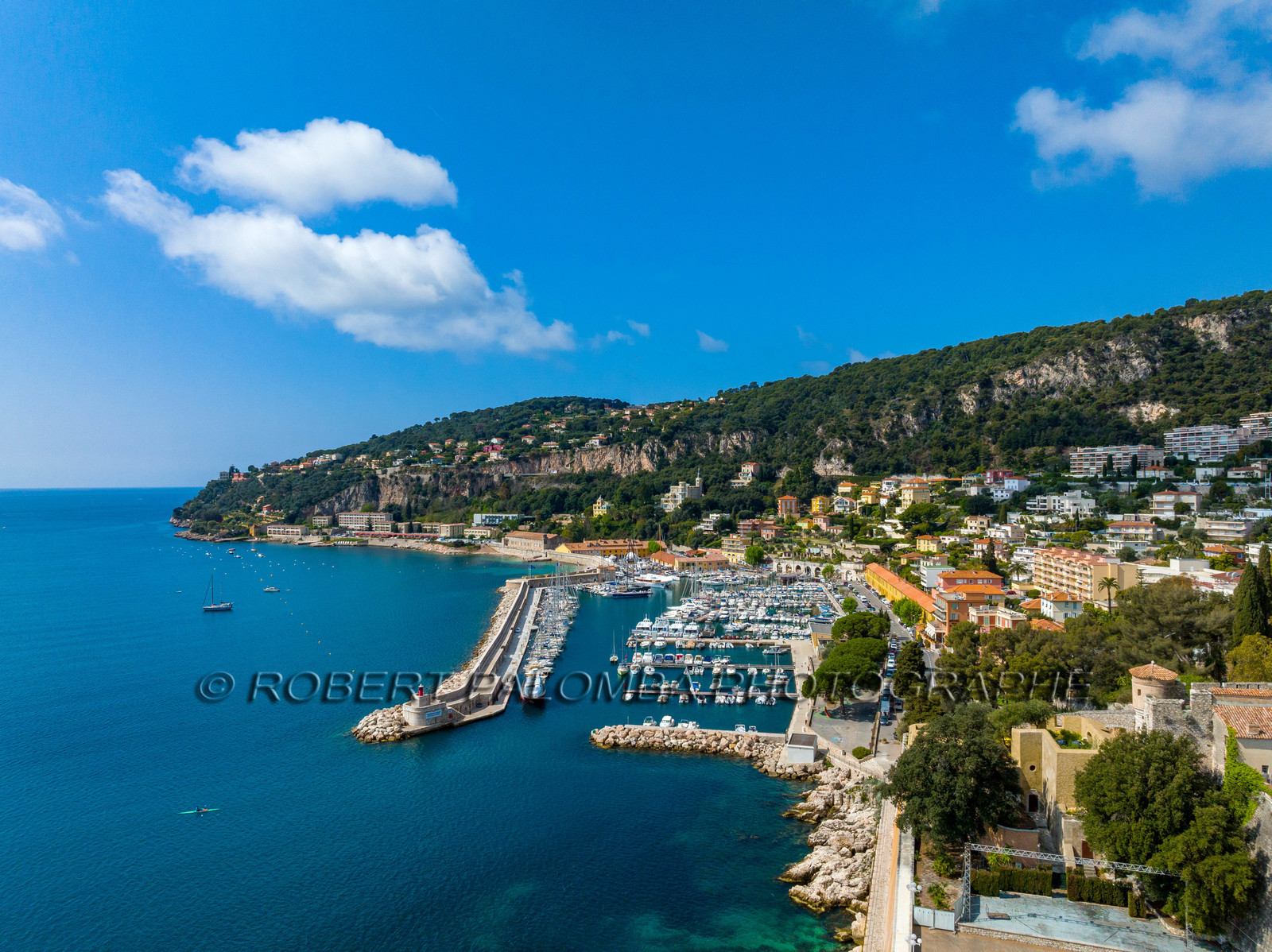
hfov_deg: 71.6
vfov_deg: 56.8
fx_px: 881
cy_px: 476
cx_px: 636
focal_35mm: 24
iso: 200
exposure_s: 1/1000
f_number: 8
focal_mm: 12.3
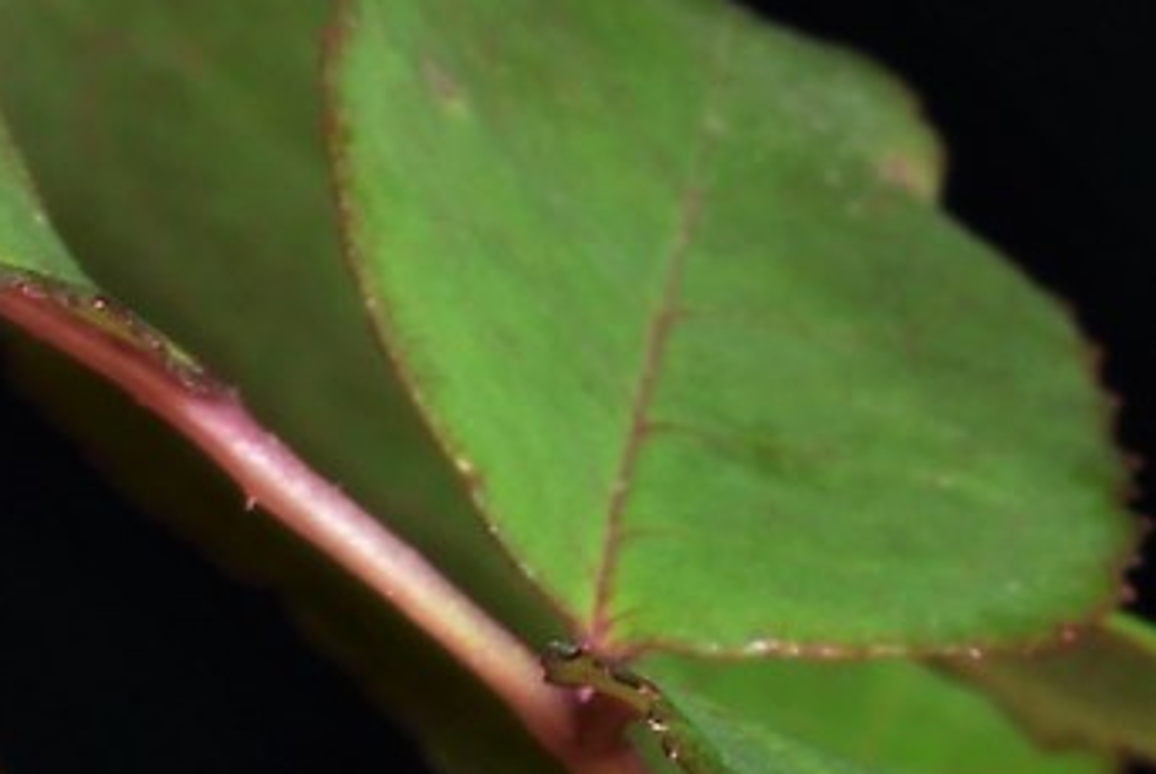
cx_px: 1230
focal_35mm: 736
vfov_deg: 1.9
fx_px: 23664
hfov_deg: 2.8
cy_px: -619
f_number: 14
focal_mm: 105
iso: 125
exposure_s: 10
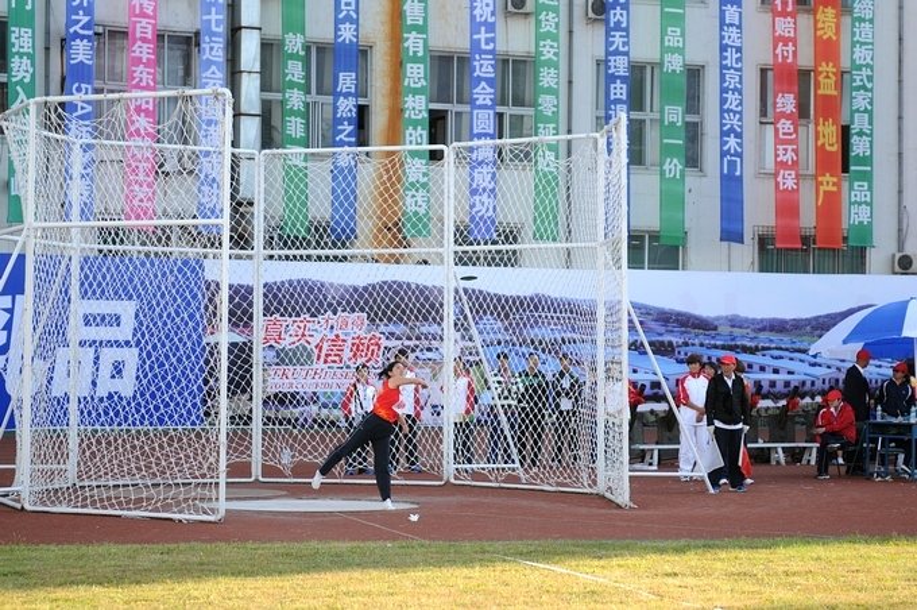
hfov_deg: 19.5
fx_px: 2672
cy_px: 305
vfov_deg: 13.0
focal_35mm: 105
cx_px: 458
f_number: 2.8
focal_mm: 70
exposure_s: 1/1600
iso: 500
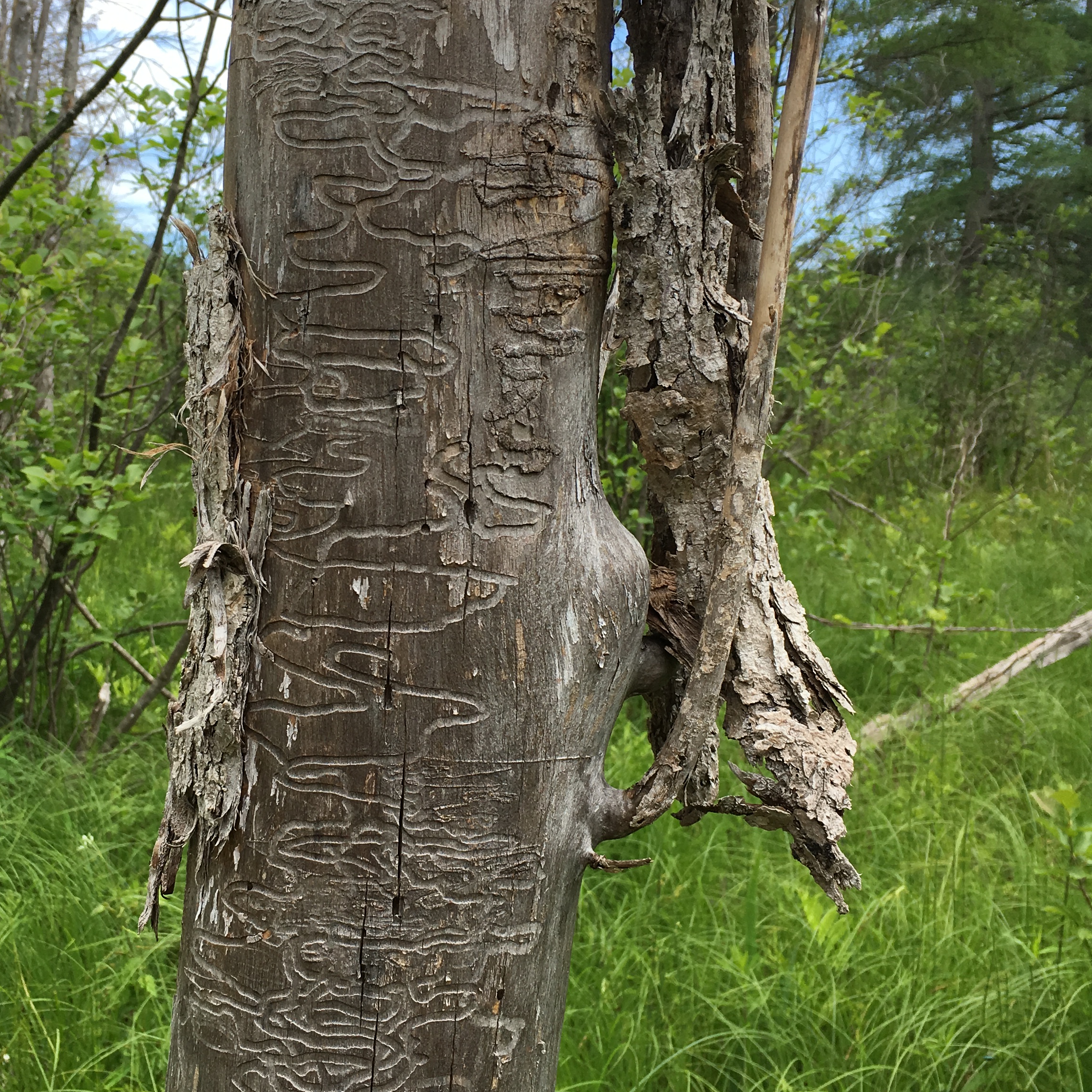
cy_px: 522
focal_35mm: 45
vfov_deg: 37.5
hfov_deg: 37.3
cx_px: 389
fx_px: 1606
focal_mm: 4.15
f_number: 2.2
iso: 25
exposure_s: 1/746
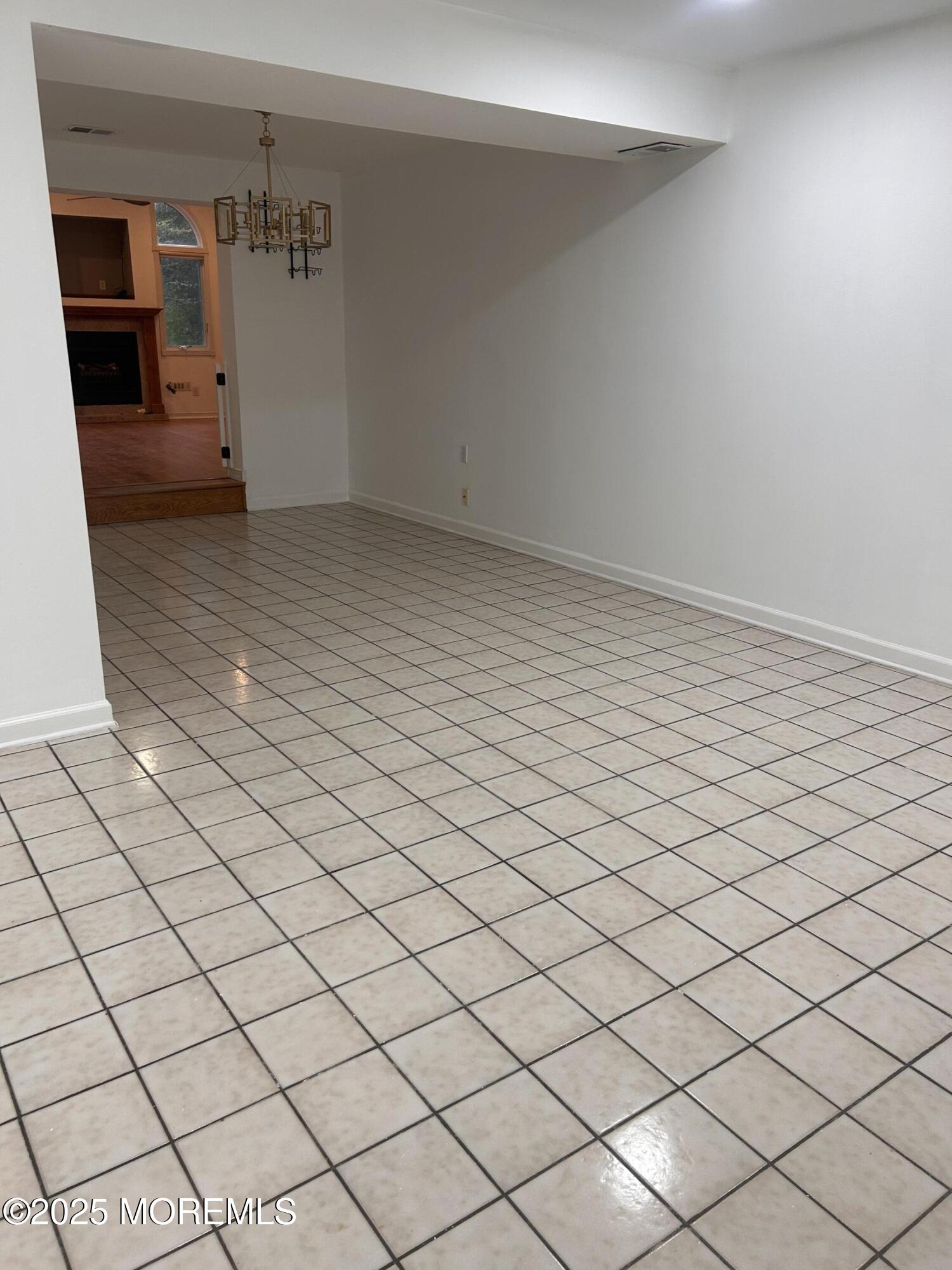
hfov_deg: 53.1
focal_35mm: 26
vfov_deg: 67.3
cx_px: 476
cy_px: 635
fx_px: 953
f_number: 1.5
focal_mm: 5.7
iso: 80
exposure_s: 1/60
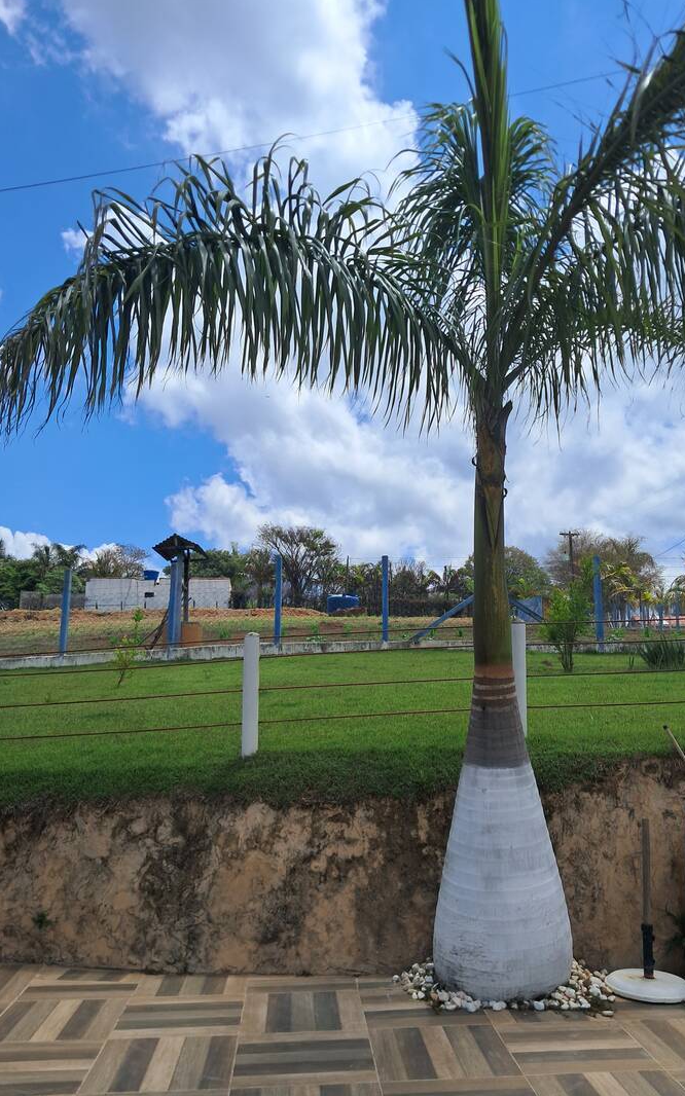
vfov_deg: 64.6
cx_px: 382
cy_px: 550
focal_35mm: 29
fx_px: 866
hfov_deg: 43.1
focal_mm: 4
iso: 50
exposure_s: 1/1520
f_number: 1.8
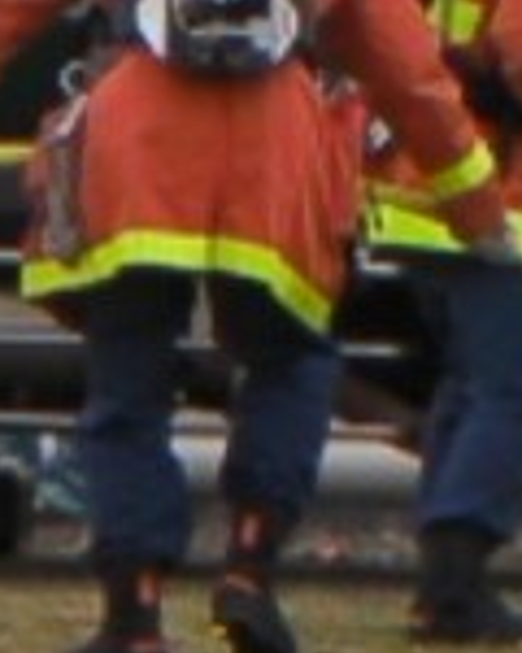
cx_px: 435
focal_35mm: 591
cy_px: 83
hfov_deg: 2.6
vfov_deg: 3.3
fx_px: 11413
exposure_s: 1/100
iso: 50
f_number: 6.3
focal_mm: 31.7
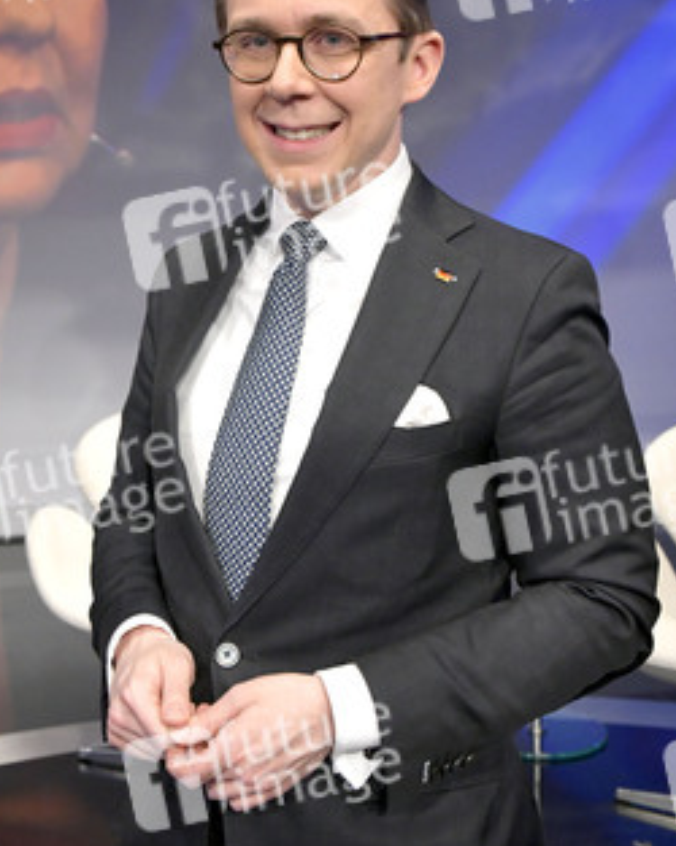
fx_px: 1051
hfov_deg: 35.6
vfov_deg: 43.7
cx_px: 341
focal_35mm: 42
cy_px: 362
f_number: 6.3
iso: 2500
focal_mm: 35
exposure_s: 1/200
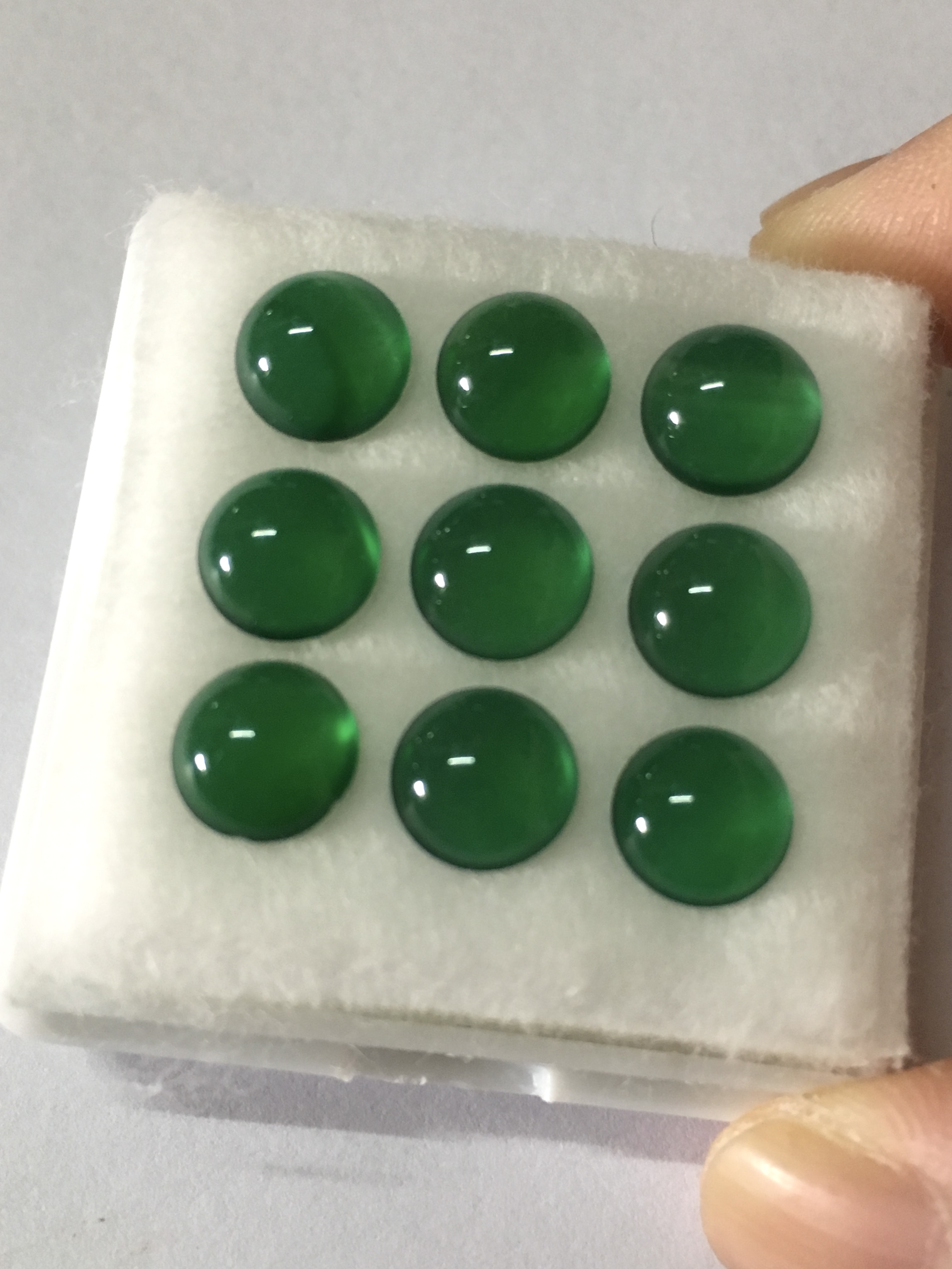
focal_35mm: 29
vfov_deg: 61.7
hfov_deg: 48.2
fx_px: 1063
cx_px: 476
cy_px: 634
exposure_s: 1/33
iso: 160
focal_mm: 4.15
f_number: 2.2
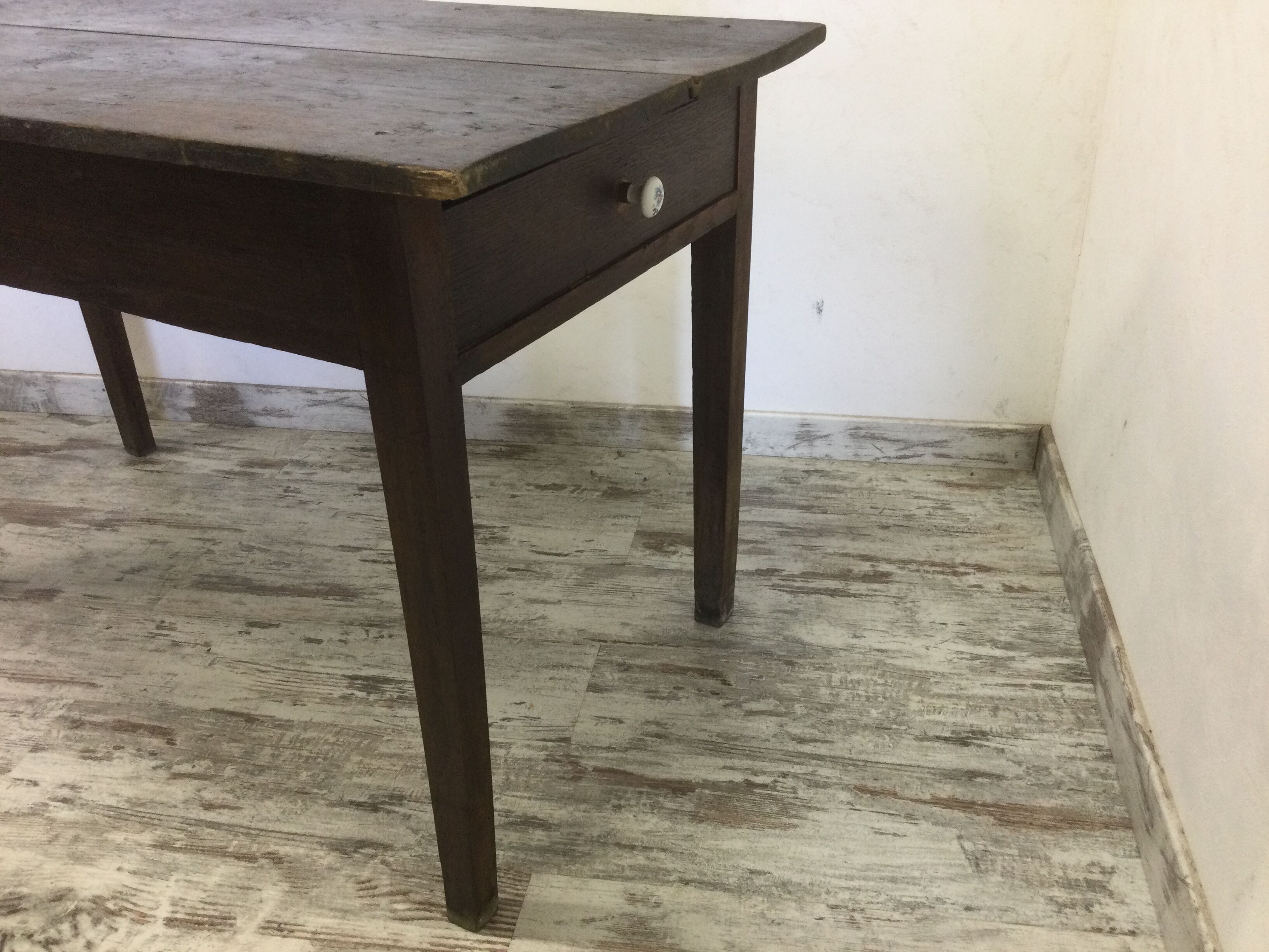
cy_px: 476
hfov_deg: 58.4
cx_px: 634
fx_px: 1136
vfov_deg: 45.4
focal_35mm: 31
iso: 80
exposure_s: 1/33
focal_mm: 3.3
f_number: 2.4
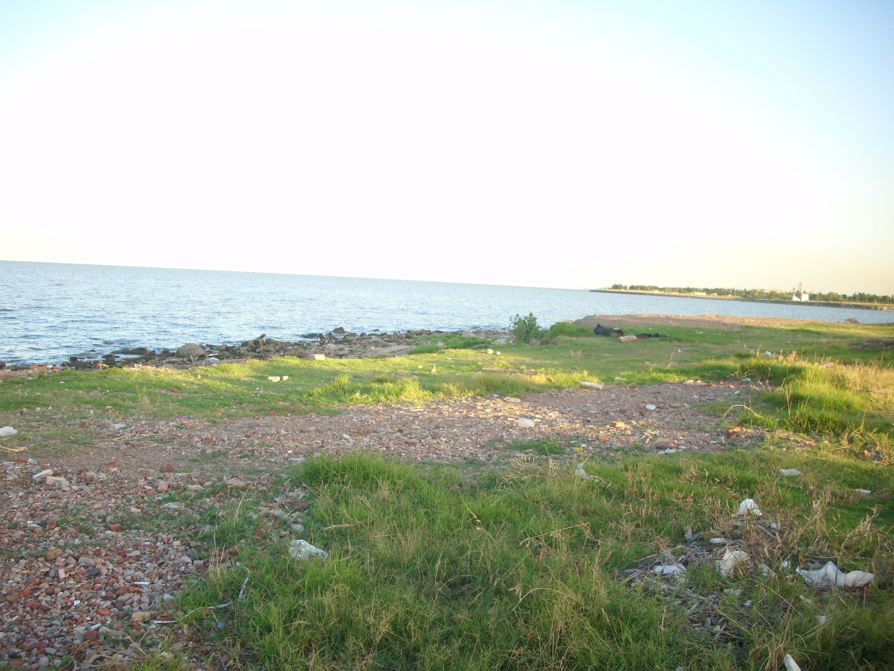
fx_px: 801
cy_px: 336
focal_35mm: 31
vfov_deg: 45.4
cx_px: 447
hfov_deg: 58.4
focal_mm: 6.2
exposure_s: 1/129
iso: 50
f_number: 2.8
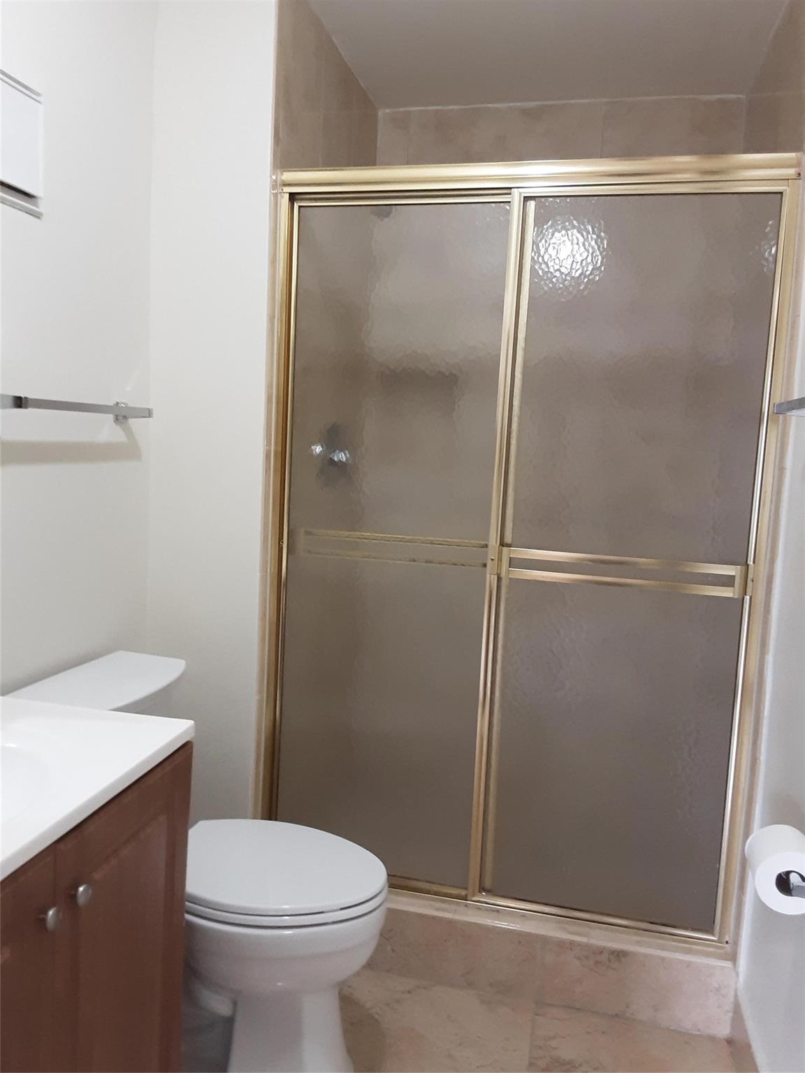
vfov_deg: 63.4
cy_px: 536
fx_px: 868
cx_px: 402
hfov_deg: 49.7
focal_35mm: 28
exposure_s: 1/30
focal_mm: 2.9
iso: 160
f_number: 1.9
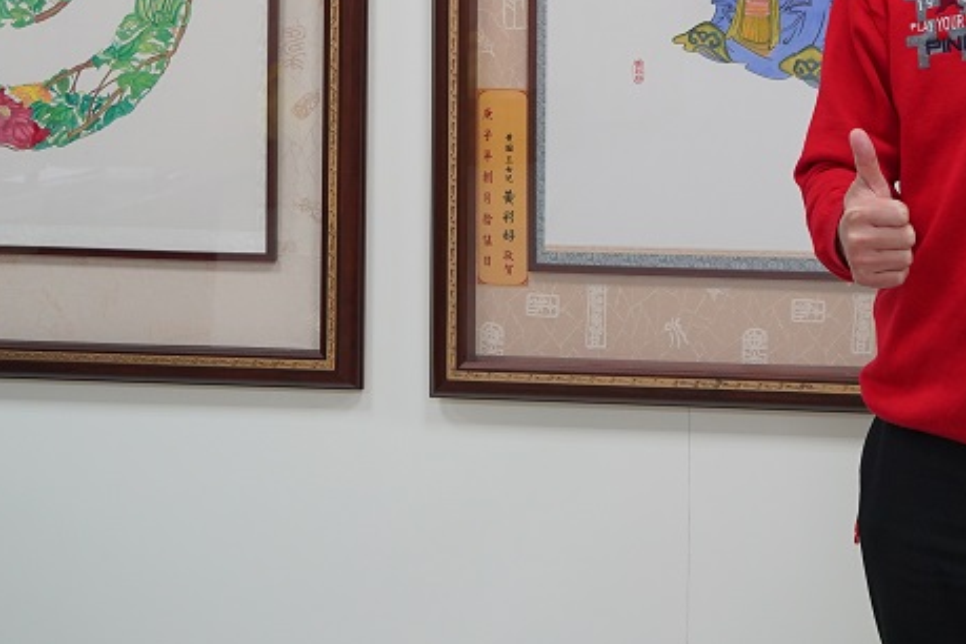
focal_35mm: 81
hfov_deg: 24.6
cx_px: 779
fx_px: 2173
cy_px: -120
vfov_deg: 16.2
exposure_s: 1/160
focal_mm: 31
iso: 1250
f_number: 4
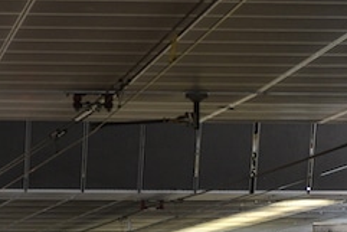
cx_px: 287
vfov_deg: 4.6
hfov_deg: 6.9
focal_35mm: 297
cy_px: 283
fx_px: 2864
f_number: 2.8
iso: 800
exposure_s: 1/60
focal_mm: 70
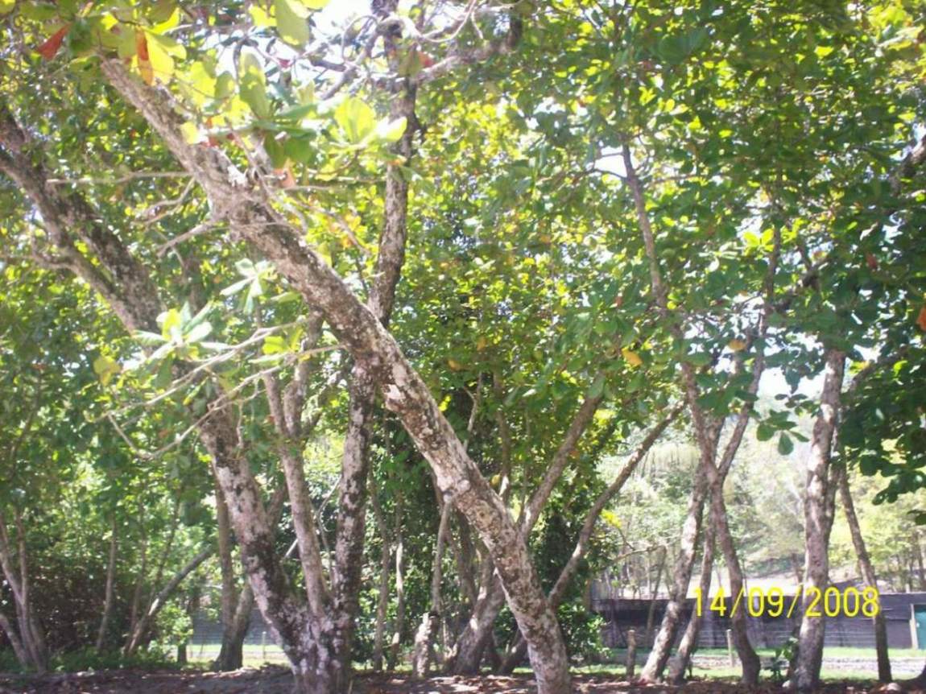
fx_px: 963
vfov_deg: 39.6
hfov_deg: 51.4
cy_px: 347
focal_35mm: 36
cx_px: 463
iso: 100
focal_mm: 6
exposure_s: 1/77.1
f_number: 4.5
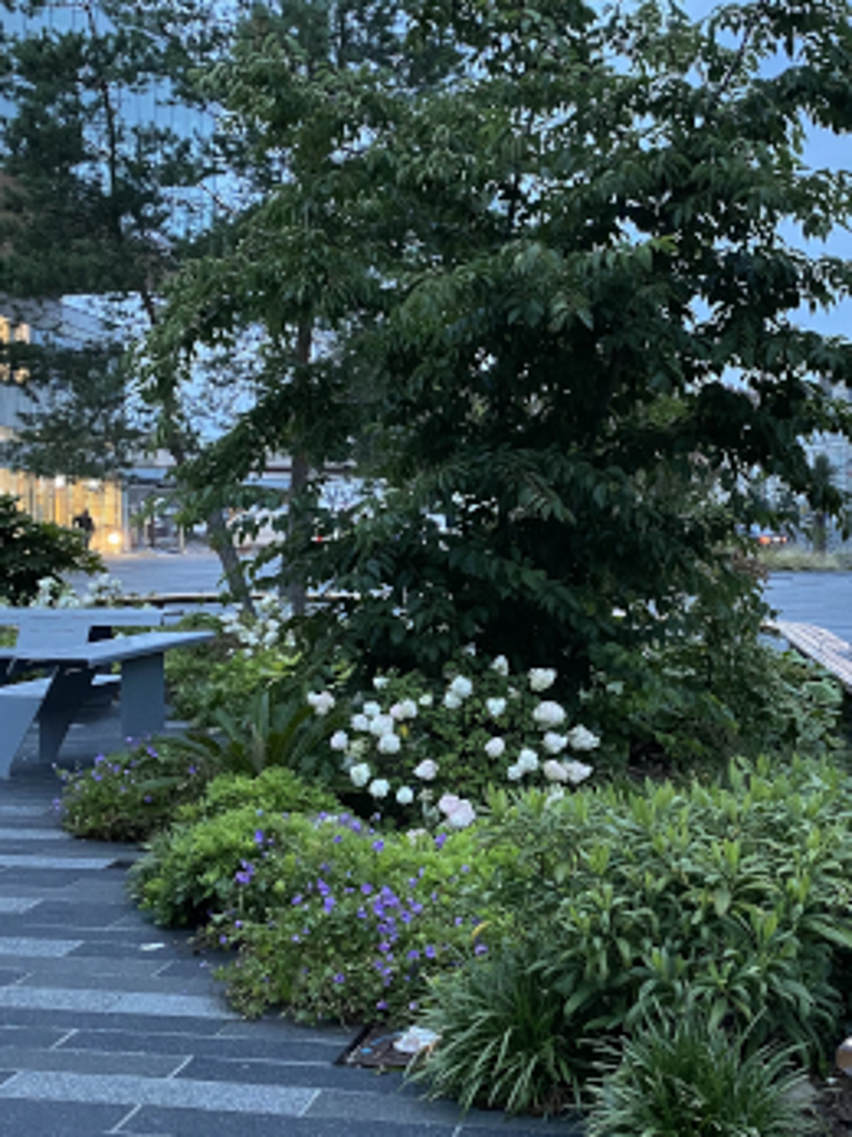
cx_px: 554
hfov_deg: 32.0
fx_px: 1478
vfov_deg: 42.1
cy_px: 603
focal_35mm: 45
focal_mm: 4.25
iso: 400
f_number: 1.8
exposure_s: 1/33
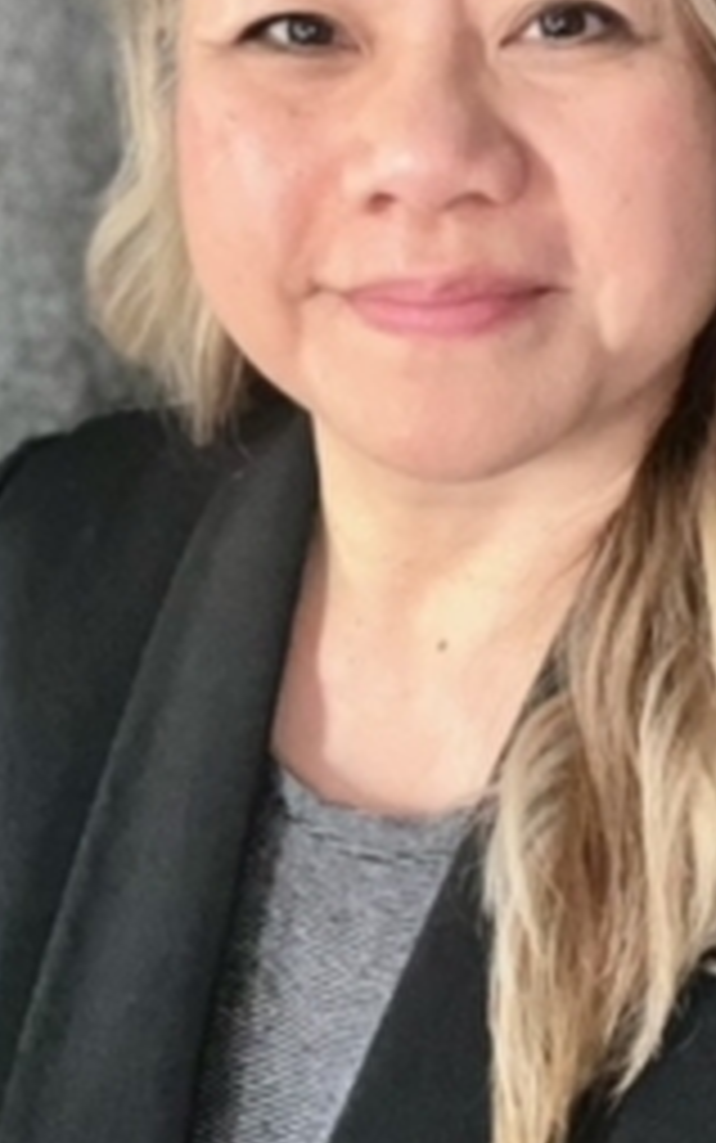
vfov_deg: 40.0
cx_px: 446
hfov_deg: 25.8
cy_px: 423
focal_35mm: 50
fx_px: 1559
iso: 160
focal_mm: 2.71
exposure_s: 1/40
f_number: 2.2
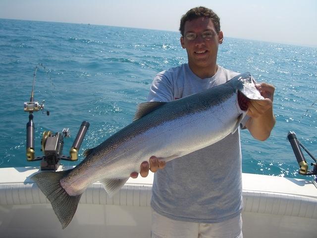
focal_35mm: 35
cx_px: 158
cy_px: 119
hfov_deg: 52.6
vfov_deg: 40.7
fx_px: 321
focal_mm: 5.8
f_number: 4.3
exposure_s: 1/640
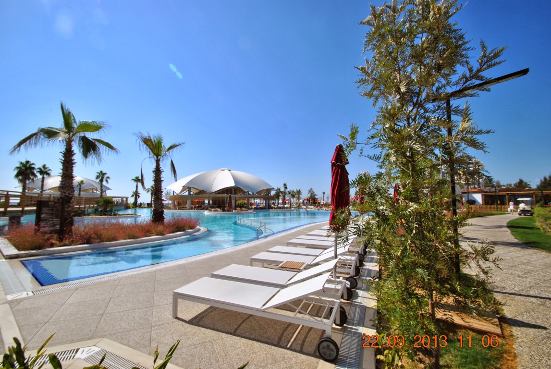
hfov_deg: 100.3
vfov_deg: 77.5
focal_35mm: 15
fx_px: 230
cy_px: 184
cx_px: 276
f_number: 9
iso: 100
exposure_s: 1/320
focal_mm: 10
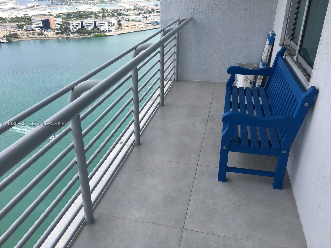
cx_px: 166
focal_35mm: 29
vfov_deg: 48.2
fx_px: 277
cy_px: 124
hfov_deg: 61.7
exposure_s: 1/905
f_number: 2.2
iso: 25
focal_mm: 4.15
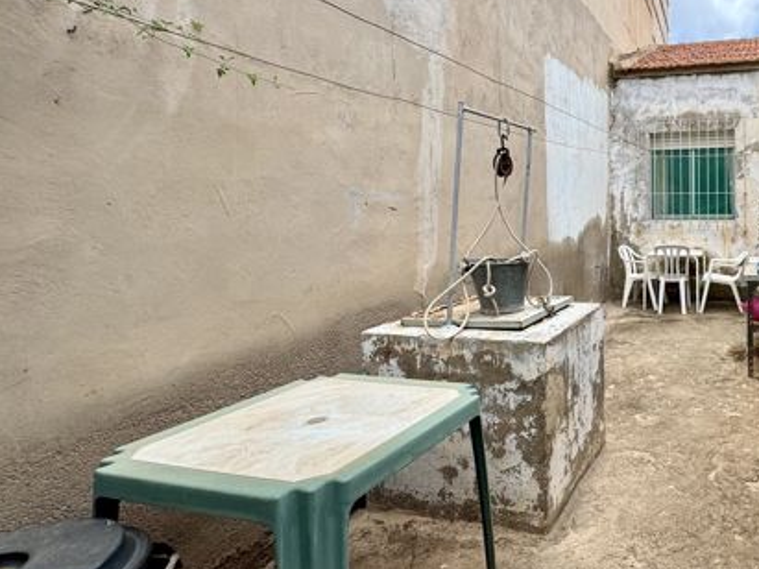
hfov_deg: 63.6
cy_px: 222
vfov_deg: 56.3
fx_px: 526
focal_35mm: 24
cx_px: 636
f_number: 2.2
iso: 50
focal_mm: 2.22
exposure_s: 1/636
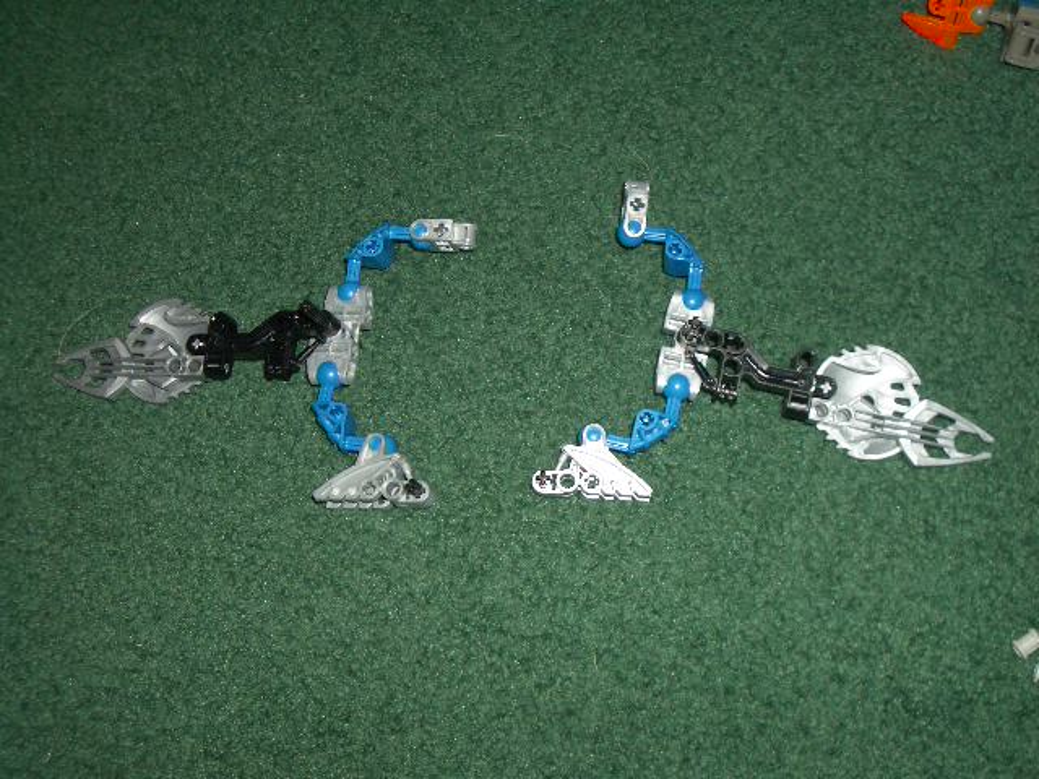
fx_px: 1471
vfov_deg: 29.7
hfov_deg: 38.9
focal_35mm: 49
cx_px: 520
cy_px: 390
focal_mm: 8.2
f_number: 3.1
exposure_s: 1/60
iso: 100
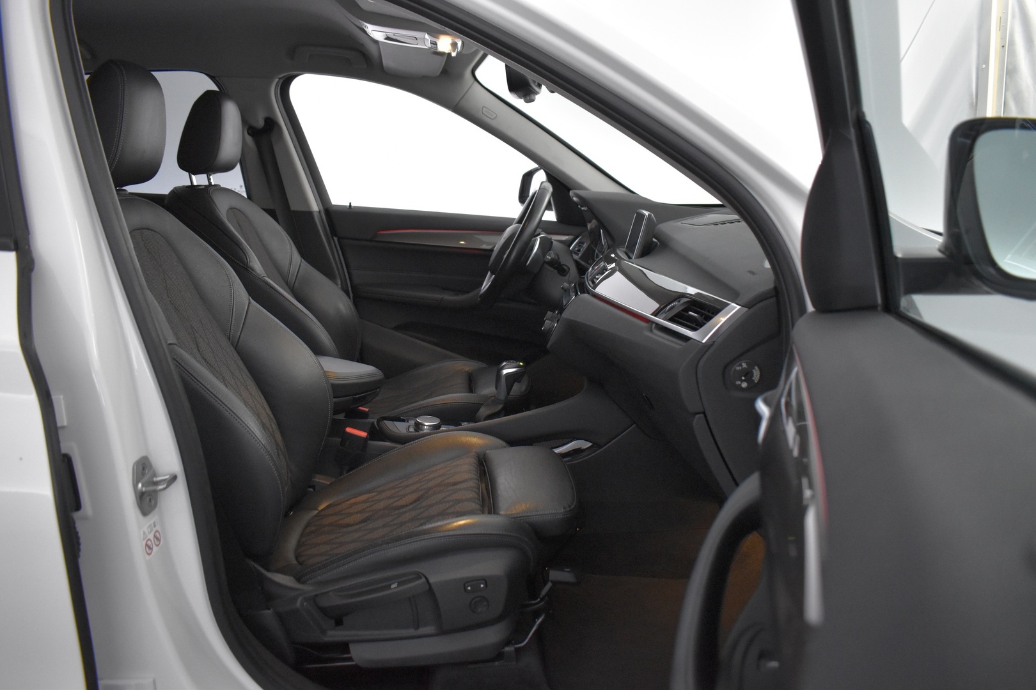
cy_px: 345
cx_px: 518
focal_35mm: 27
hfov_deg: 67.4
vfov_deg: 47.9
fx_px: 777
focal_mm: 18
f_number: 3.5
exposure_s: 1/60
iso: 2800
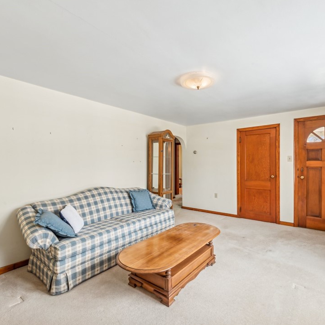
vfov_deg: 80.7
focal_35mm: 18
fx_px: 191
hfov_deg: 80.7
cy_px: 162
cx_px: 165
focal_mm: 14
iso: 100
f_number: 11
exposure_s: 1/15
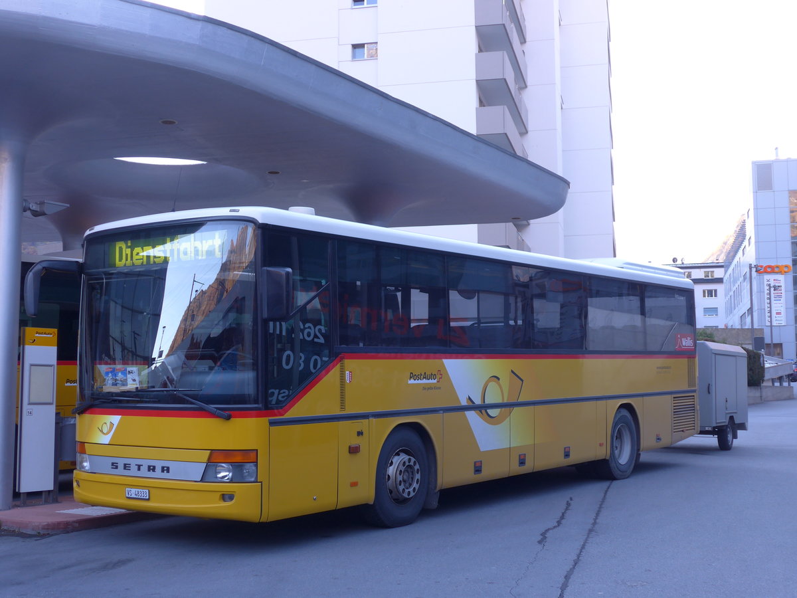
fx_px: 1059
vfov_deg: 31.5
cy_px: 299
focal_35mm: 46
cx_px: 398
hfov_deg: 41.2
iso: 80
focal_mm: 9.5
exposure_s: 1/80
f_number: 3
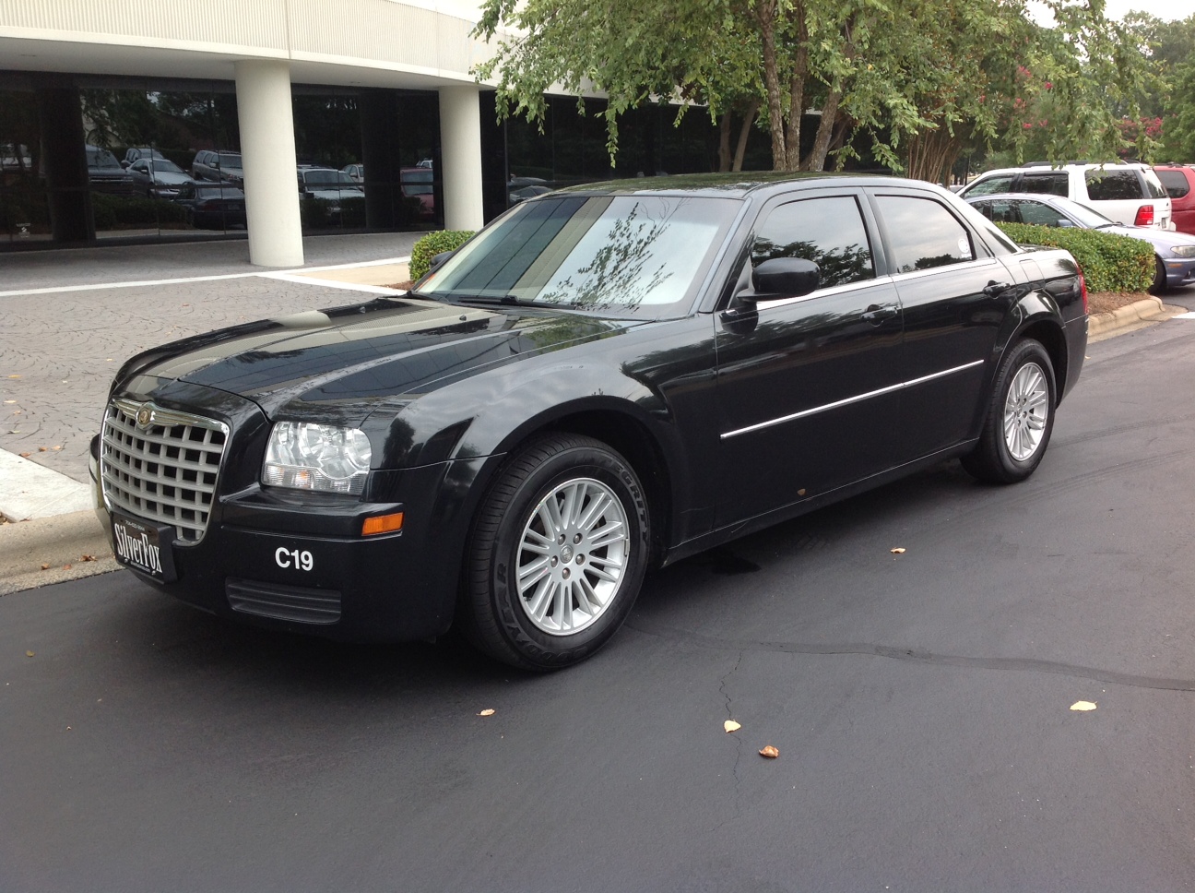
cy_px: 446
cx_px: 598
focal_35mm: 35
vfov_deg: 40.6
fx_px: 1206
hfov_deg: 52.7
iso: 50
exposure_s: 1/355
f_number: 2.4
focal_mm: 4.28
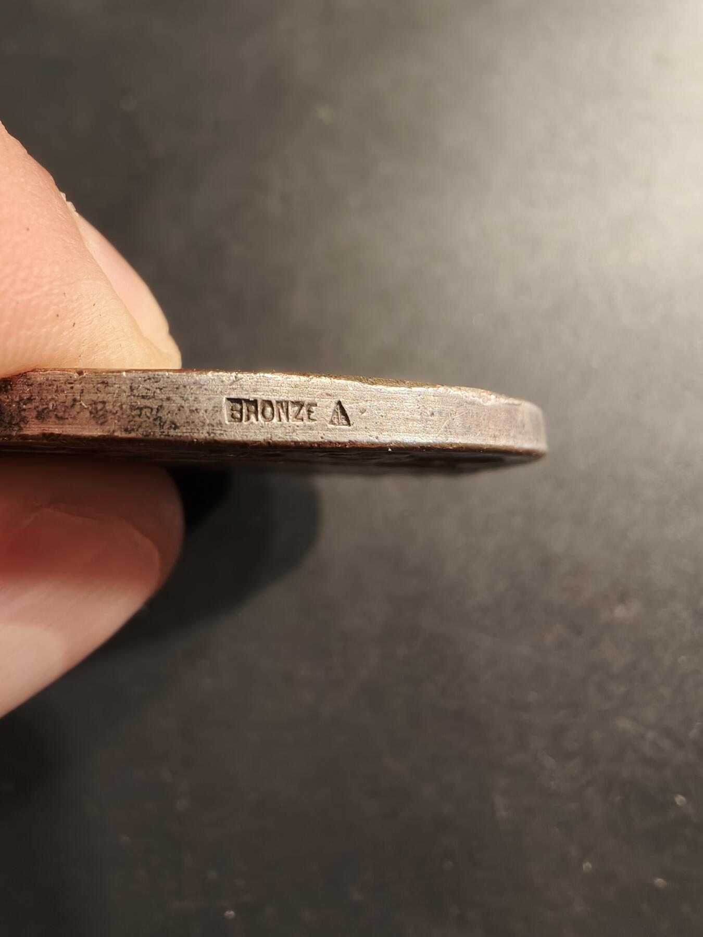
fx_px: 623
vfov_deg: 73.9
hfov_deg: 58.9
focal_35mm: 23
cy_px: 468
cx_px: 352
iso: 200
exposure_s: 1/82.2
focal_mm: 2.32
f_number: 2
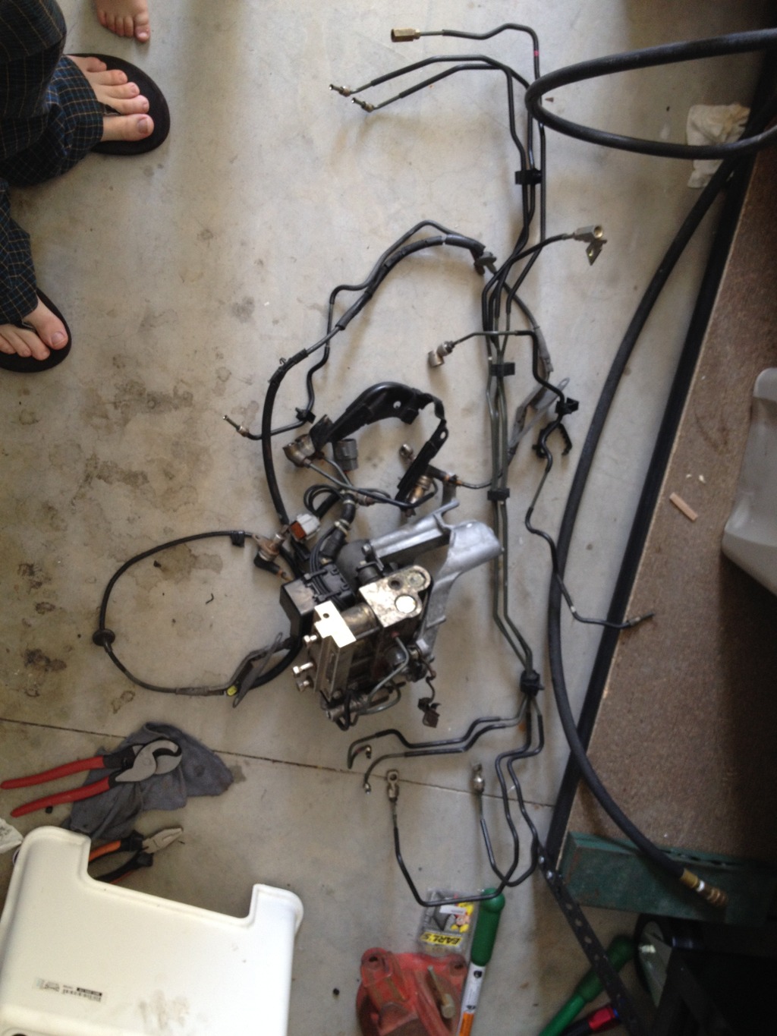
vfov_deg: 52.6
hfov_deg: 40.7
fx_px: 1047
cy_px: 518
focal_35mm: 35
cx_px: 388
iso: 80
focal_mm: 4.28
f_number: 2.4
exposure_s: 1/20
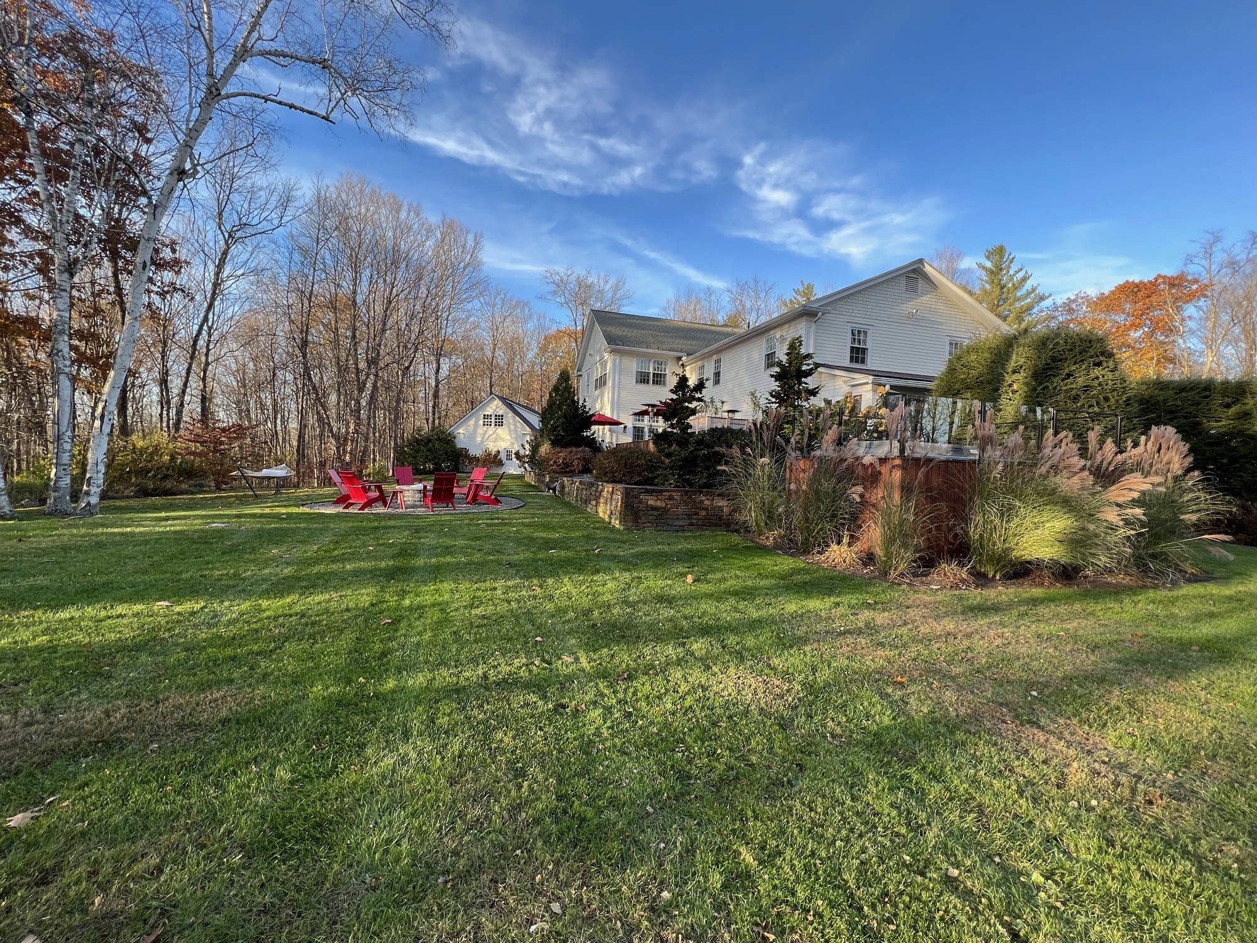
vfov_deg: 89.9
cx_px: 628
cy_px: 472
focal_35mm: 13
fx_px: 472
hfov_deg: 106.2
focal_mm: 1.57
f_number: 1.8
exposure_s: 1/212
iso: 32
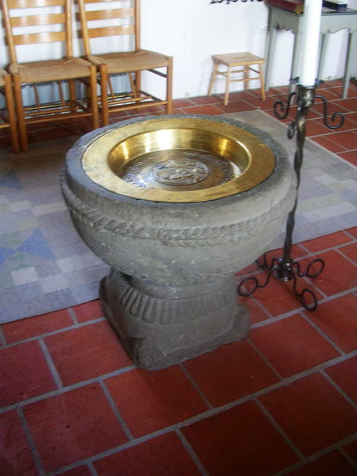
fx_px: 523
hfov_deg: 37.7
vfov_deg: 49.0
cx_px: 178
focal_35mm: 38
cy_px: 238
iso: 50
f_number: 2.8
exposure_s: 1/9.6
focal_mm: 5.8
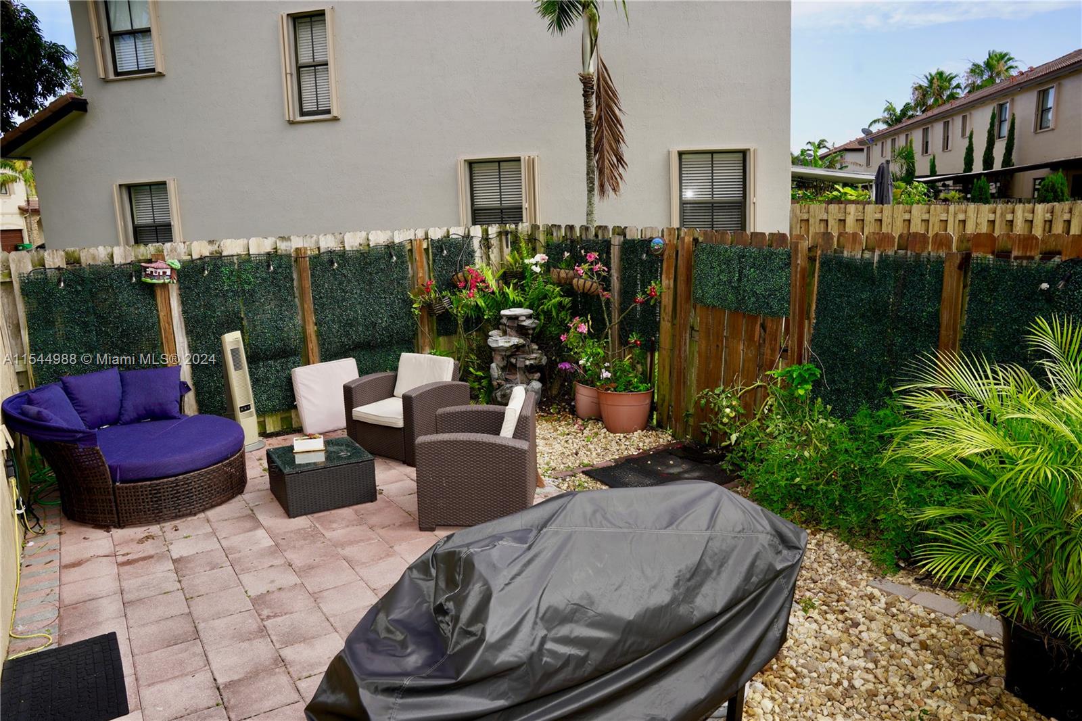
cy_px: 360
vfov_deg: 53.1
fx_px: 721
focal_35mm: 24
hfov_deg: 73.8
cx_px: 541
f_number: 8
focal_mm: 24
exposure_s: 1/100
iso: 100
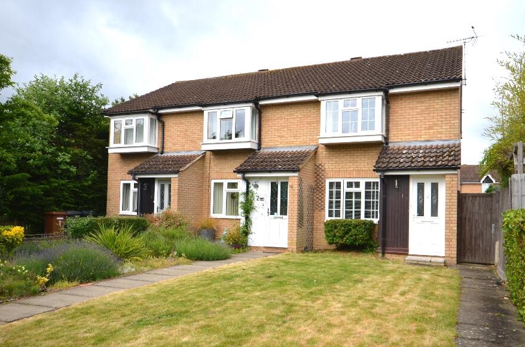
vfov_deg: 46.1
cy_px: 196
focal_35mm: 28
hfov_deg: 65.3
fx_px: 407
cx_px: 301
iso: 200
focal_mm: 16
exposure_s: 1/500
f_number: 8
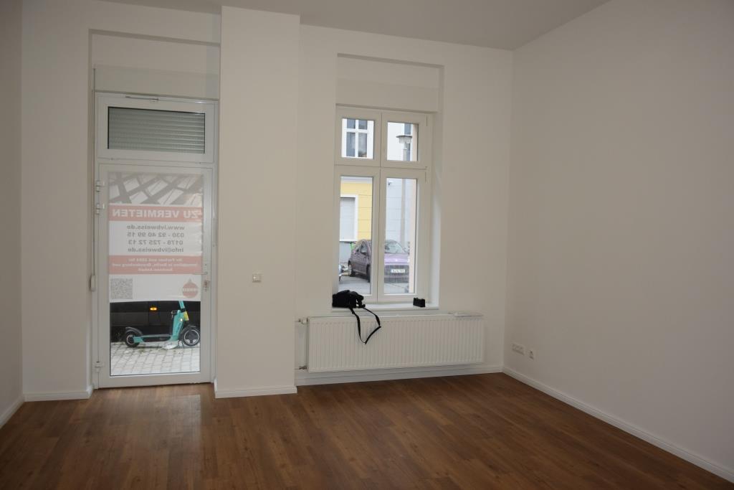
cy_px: 245
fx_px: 551
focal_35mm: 27
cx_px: 367
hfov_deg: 67.4
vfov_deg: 47.9
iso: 800
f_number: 4.5
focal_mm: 18
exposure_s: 1/80
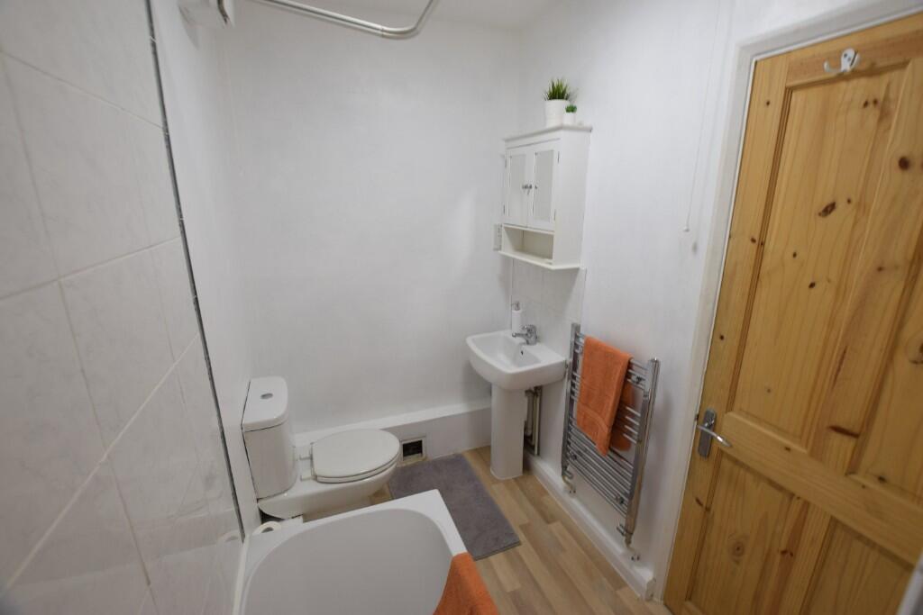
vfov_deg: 77.3
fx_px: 385
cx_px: 462
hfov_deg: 100.4
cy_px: 308
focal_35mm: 15
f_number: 5.6
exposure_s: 1/6
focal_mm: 10
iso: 100
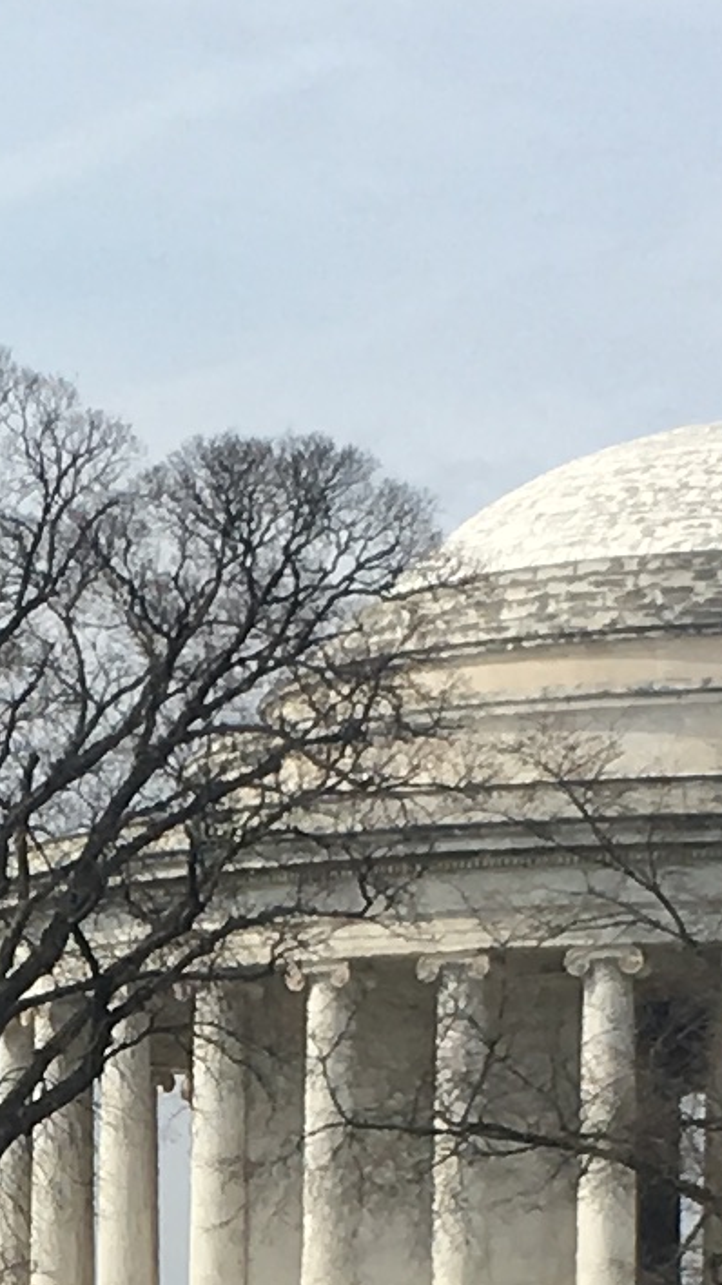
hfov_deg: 6.7
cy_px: 1659
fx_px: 6129
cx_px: -296
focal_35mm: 180
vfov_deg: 11.6
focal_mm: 4.15
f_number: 2.2
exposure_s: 1/1923
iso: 25
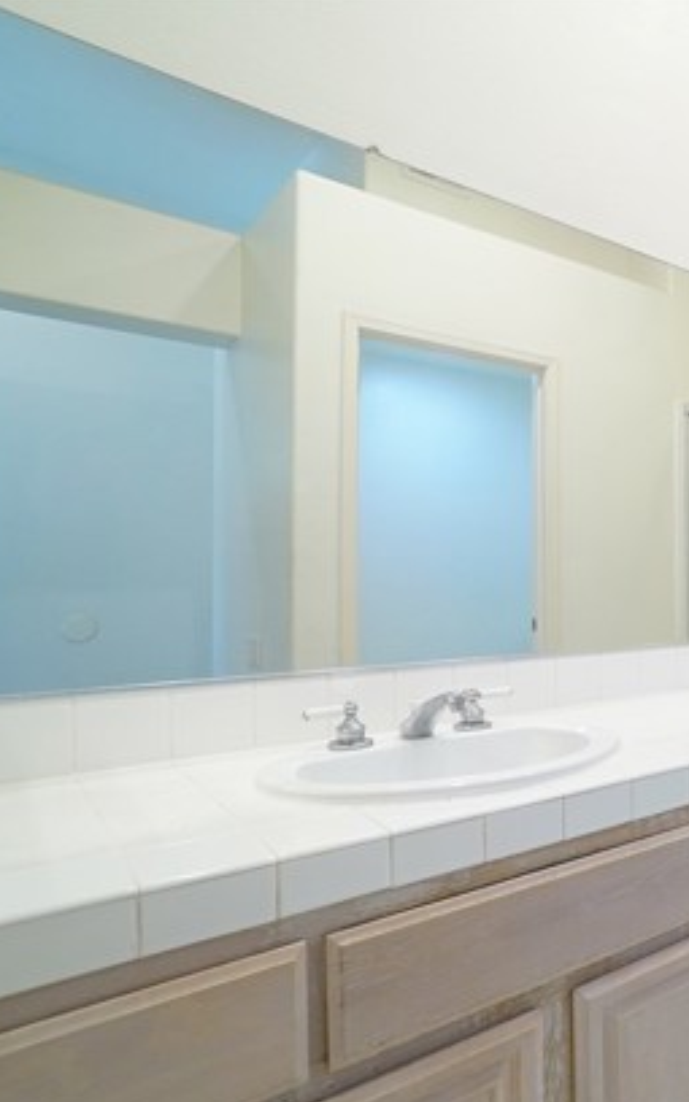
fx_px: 721
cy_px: 571
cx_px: 797
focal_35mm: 24
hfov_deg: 39.3
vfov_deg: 74.8
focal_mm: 10
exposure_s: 1/30
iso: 800
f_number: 5.6
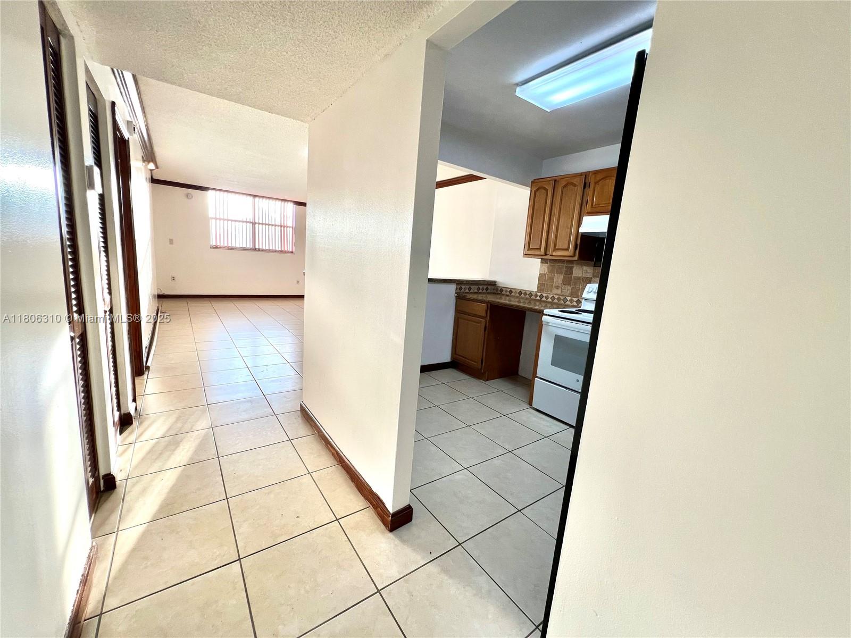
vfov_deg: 89.9
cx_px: 426
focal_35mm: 13
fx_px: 320
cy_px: 319
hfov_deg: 106.2
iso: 50
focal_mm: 1.57
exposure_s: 1/99
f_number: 1.8
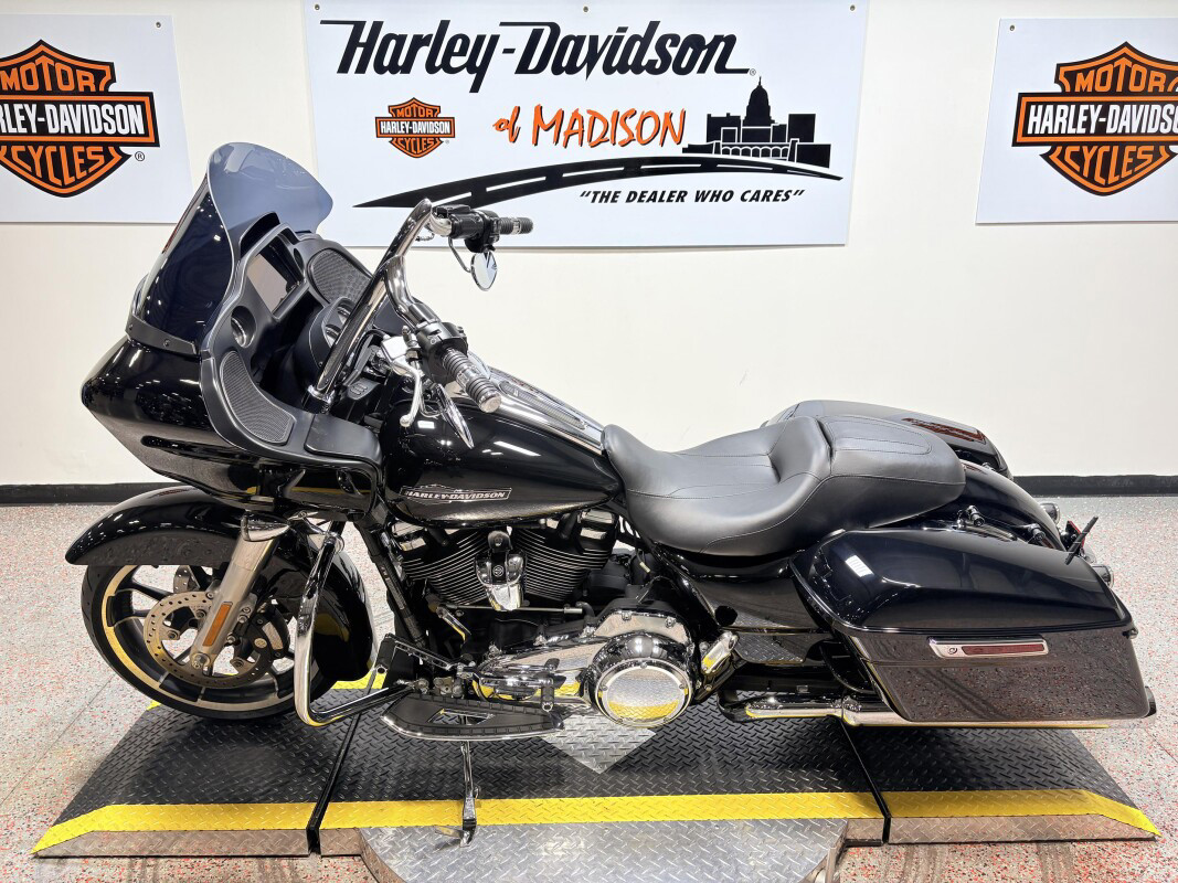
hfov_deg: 67.3
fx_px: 885
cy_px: 442
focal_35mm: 26
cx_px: 589
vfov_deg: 53.1
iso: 40
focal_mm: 5.96
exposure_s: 1/120
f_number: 1.6
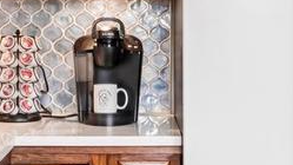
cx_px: 153
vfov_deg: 12.0
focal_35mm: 100
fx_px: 777
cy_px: 28
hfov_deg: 21.4
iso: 500
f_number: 8
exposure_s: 1/20
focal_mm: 11
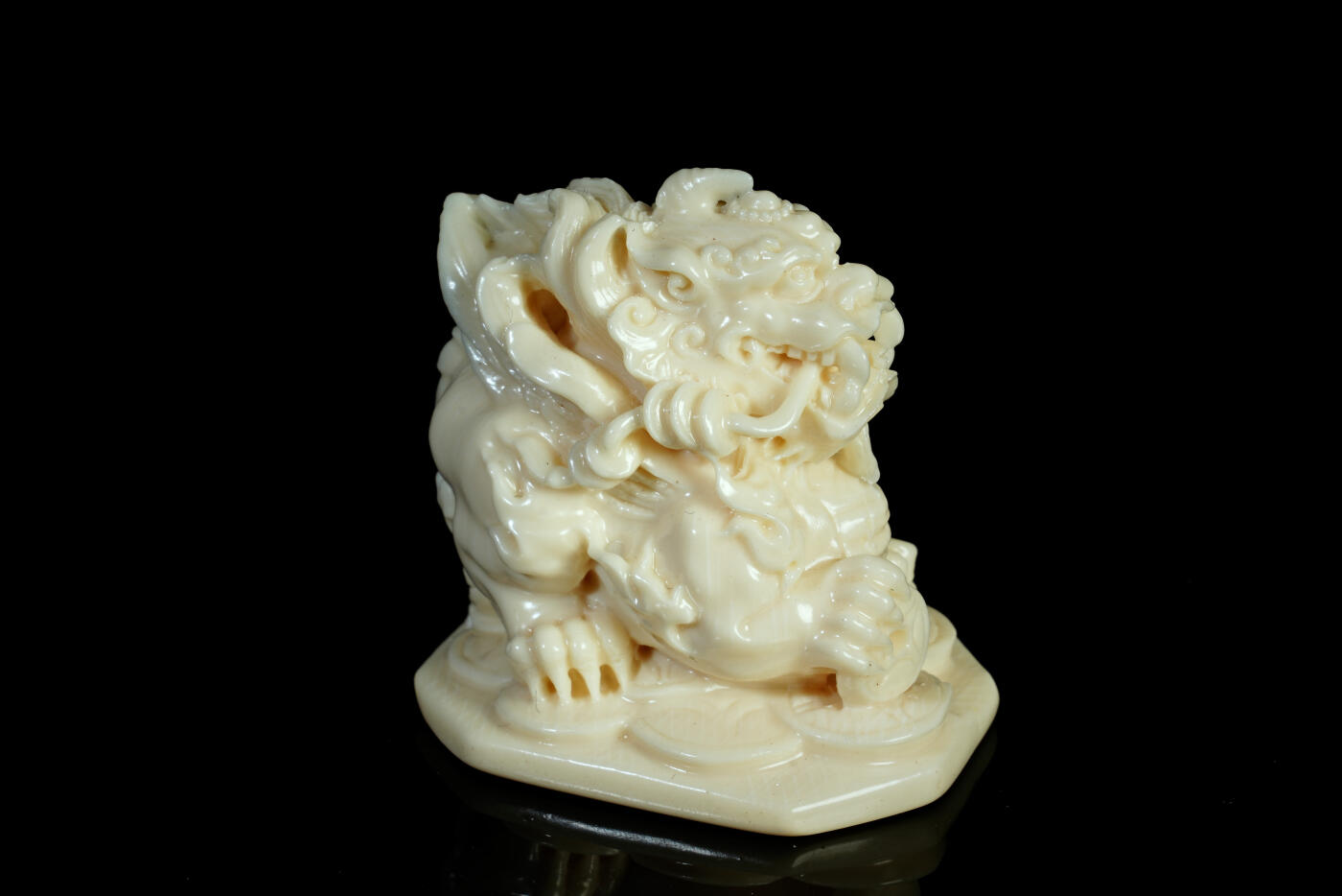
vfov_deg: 8.7
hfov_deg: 13.1
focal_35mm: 157
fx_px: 5853
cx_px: 671
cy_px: 448
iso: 100
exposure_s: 1/160
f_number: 20
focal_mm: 105
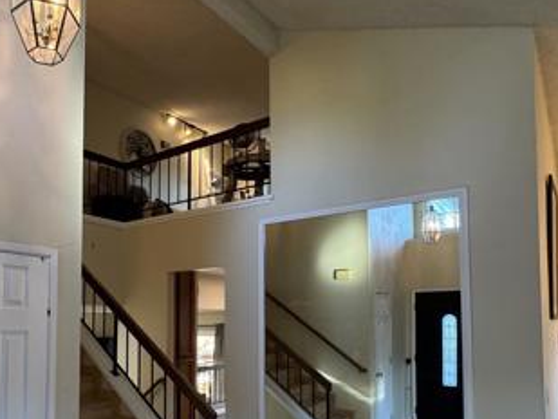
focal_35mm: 29
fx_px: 468
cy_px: 296
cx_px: 173
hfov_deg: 59.8
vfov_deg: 47.1
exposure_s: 1/60
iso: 200
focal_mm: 2.22
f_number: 2.2
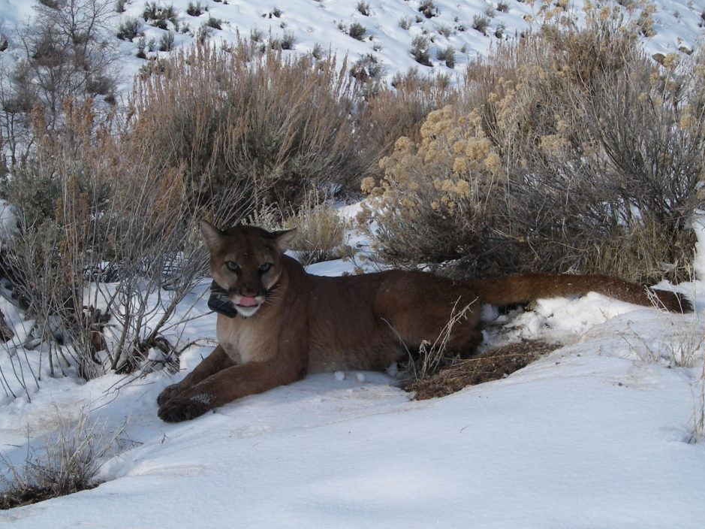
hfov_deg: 32.2
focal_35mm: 60
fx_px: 1222
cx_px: 348
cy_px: 258
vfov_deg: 24.4
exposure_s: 1/160
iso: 64
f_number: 7.2
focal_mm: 9.2
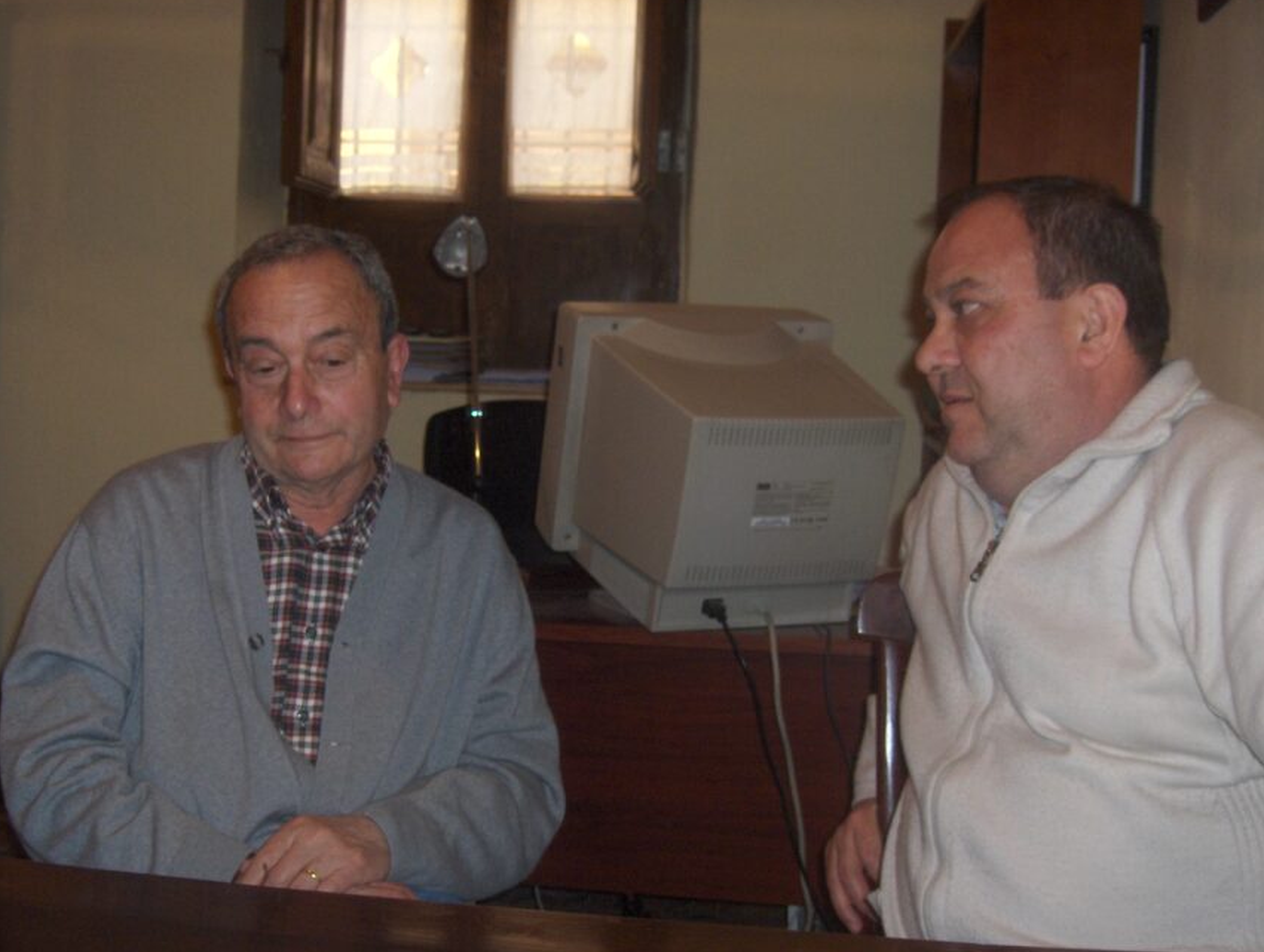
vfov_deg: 32.9
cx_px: 590
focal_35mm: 44
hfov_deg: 42.9
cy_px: 516
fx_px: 1609
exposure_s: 1/60
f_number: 2.8
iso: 100
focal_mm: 8
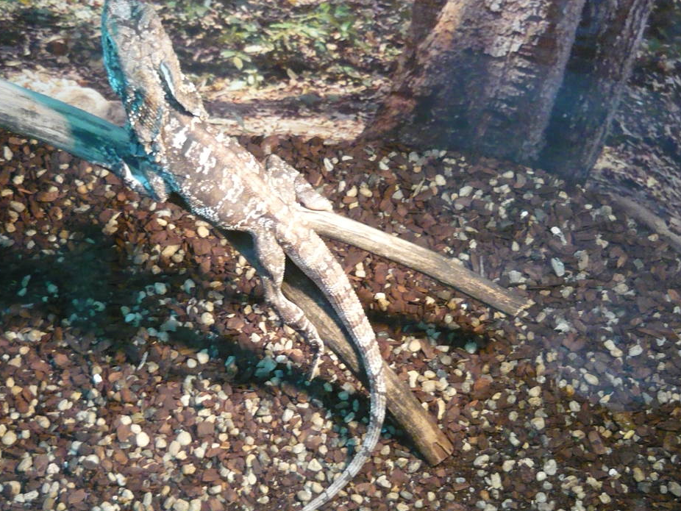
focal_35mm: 57
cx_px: 236
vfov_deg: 25.7
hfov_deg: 33.5
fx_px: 1122
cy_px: 274
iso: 400
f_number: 2.8
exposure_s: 1/30
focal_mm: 5.5
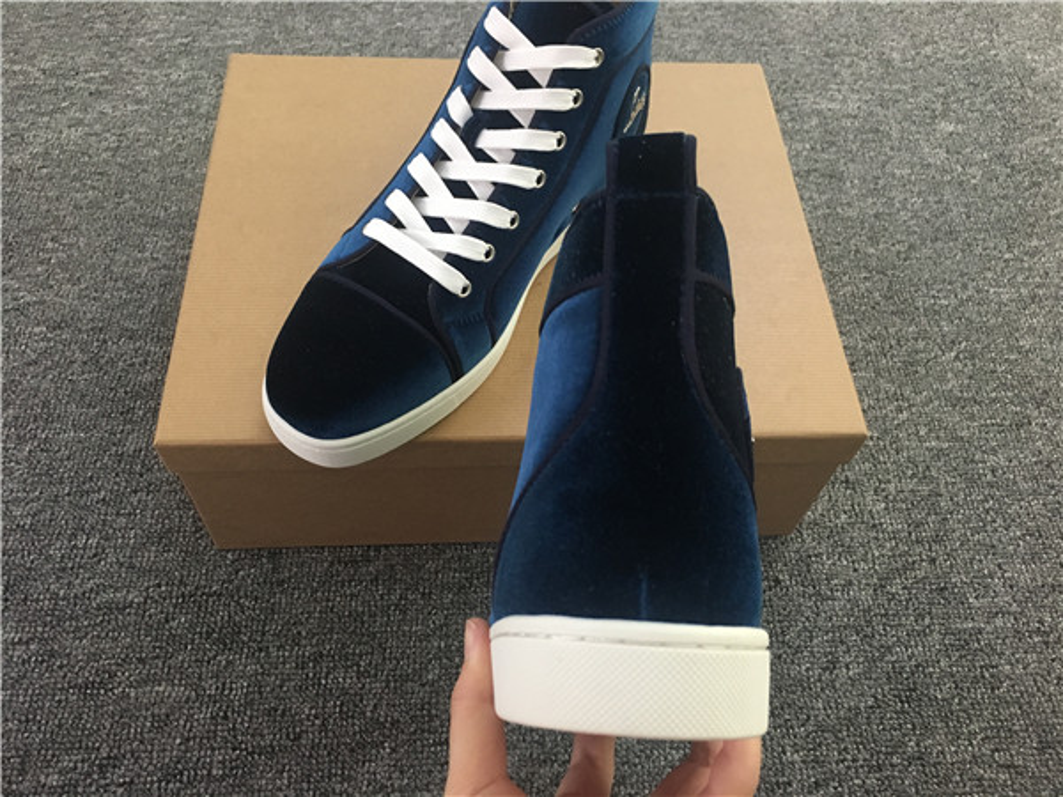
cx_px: 532
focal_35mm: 29
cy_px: 398
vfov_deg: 48.2
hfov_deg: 61.7
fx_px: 891
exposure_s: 1/33
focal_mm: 4.15
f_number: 2.2
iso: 250
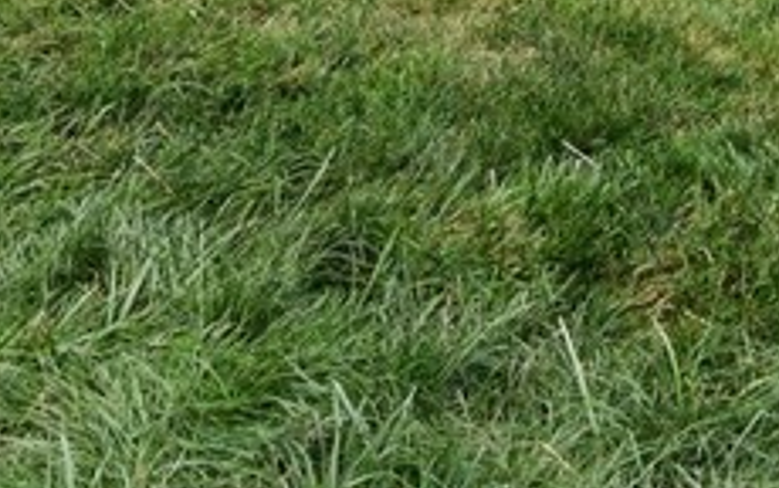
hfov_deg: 22.5
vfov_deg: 13.7
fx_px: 1687
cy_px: -532
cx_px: 1077
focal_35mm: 79
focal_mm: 11
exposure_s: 1/30
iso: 400
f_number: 8
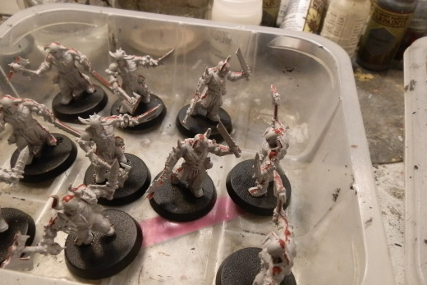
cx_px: 209
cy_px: 157
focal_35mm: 30
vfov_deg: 43.6
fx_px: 356
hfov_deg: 61.9
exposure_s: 1/200
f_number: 3.1
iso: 400
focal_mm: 5
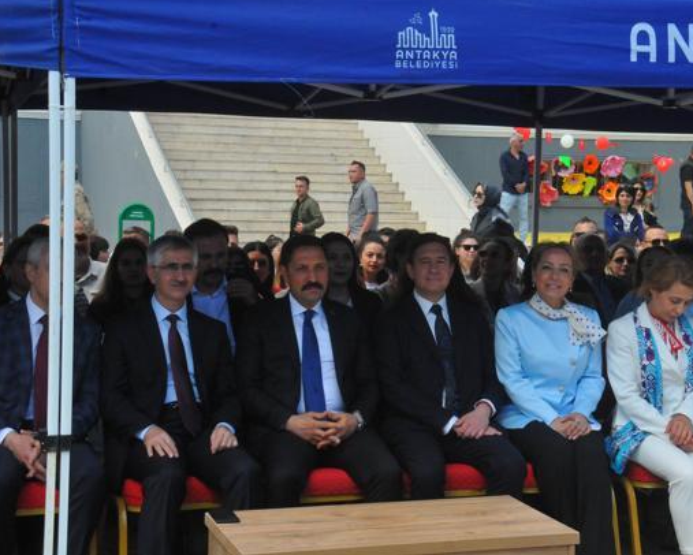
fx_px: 1334
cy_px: 276
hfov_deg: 29.1
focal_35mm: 65
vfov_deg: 23.5
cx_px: 374
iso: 2000
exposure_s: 1/640
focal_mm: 38
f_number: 13
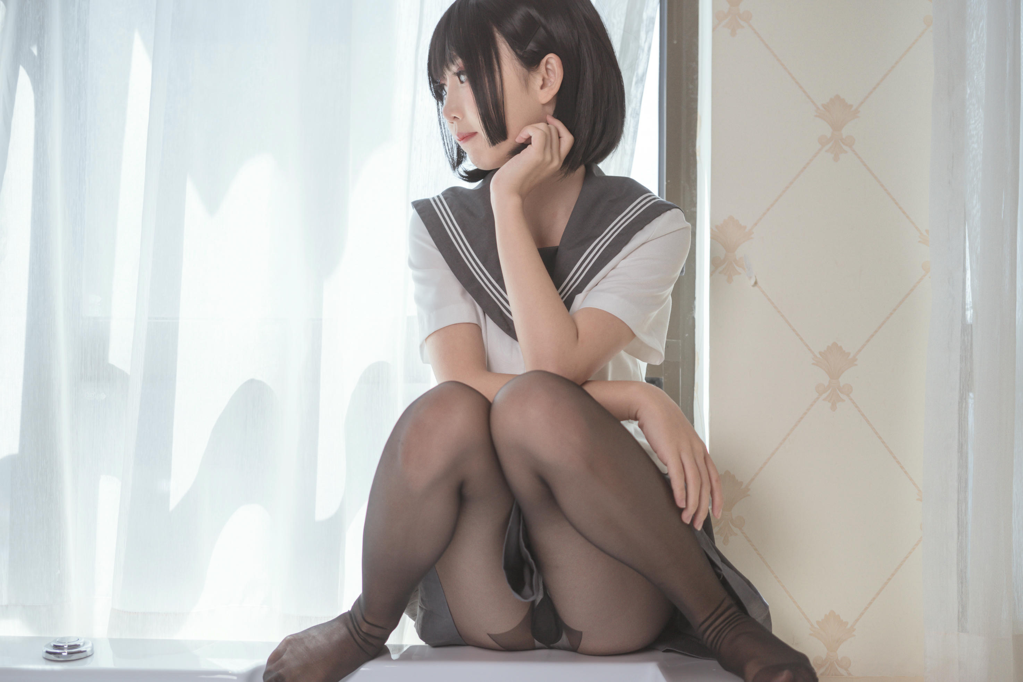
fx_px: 1421
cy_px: 341
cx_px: 512
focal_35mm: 50
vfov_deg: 27.0
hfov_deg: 39.6
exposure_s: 1/250
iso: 100
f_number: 2.8
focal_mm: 50
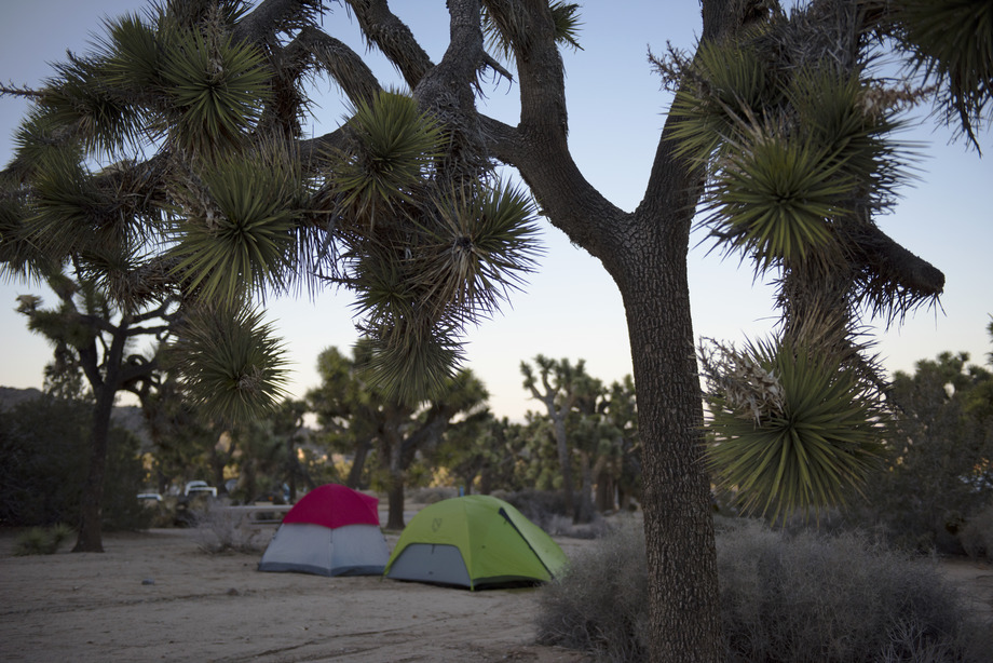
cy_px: 332
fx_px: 1242
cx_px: 496
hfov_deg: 43.6
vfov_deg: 29.9
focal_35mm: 45
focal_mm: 45
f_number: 2.8
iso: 400
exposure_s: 1/3200
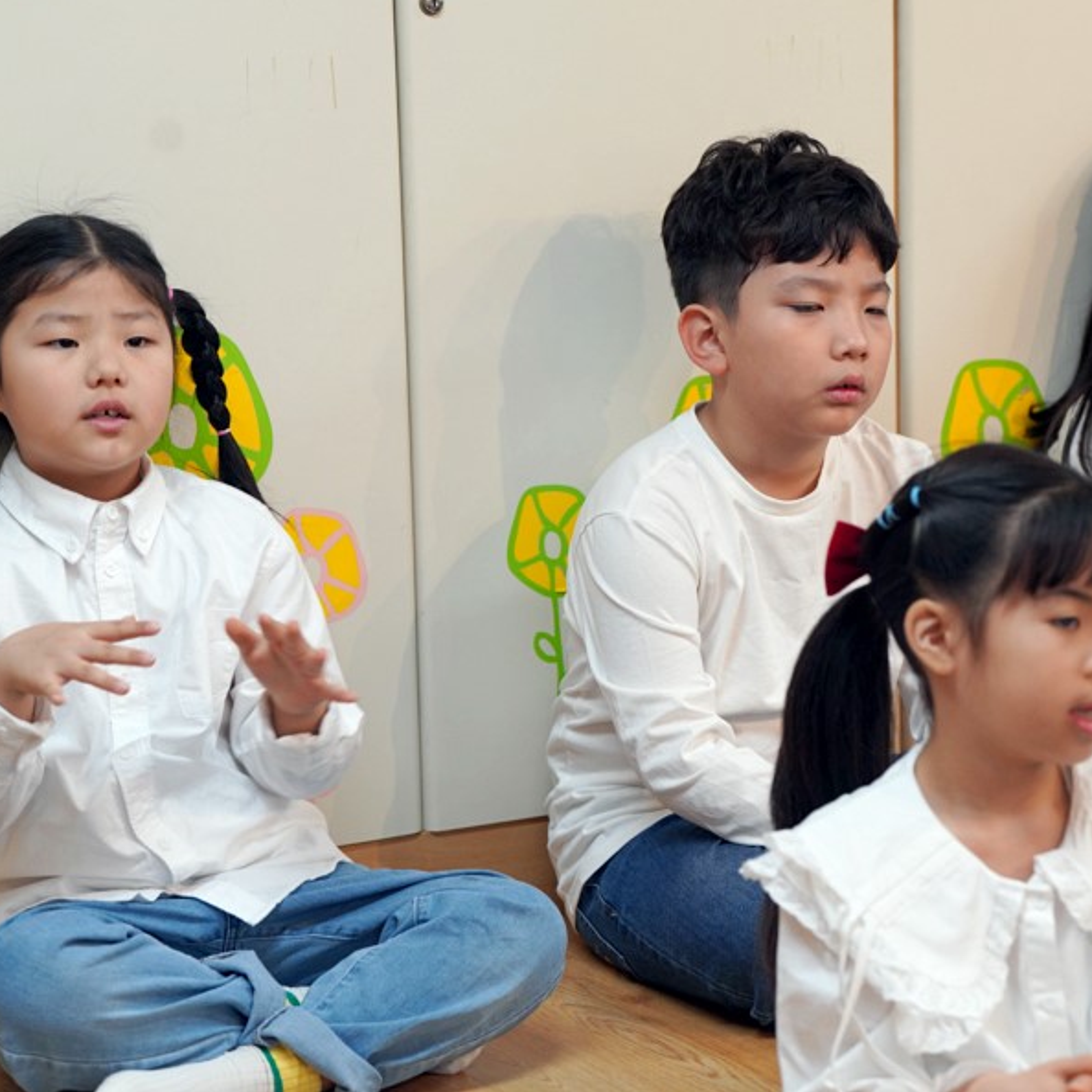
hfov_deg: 13.4
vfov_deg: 13.4
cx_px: 640
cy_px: 542
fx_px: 4640
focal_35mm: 130
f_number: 4
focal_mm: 101
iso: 1250
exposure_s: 1/160
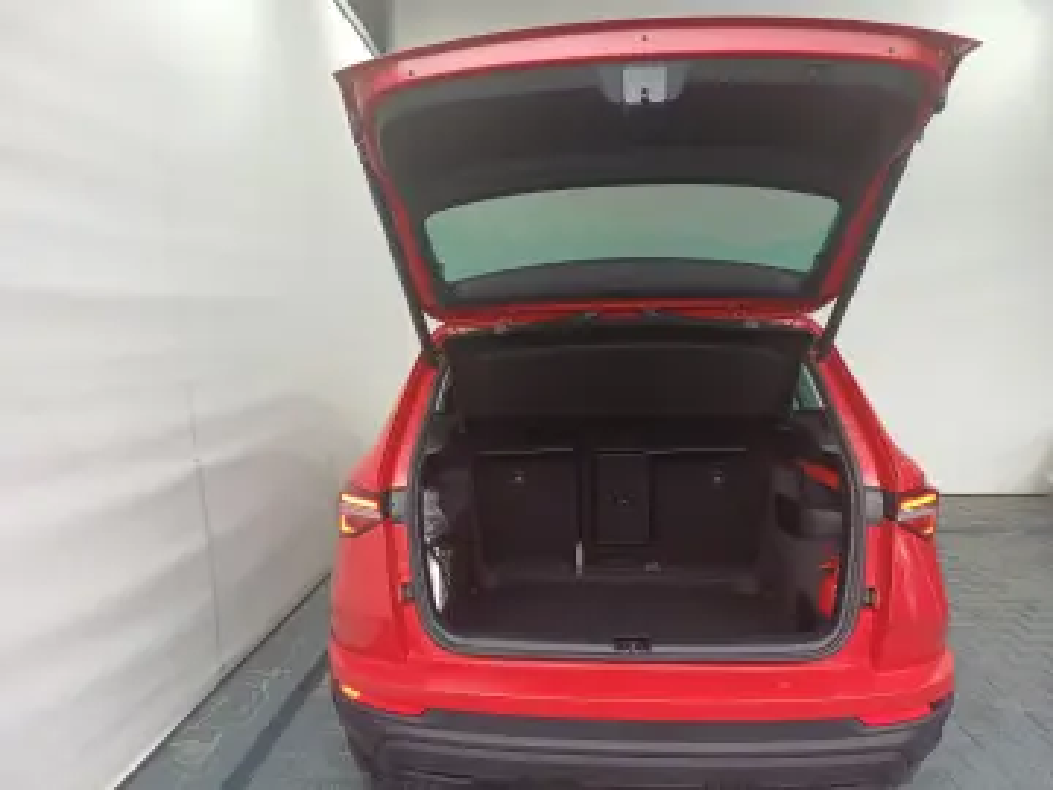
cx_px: 526
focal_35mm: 25
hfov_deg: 69.4
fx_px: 760
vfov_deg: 54.9
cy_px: 395
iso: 50
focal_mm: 4.65
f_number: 1.8
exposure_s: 1/50
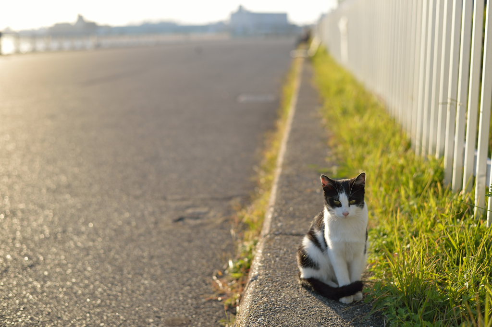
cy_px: 164
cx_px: 246
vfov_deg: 26.9
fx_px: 683
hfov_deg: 39.6
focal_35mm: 50
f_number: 2.8
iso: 100
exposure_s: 1/800
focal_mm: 50
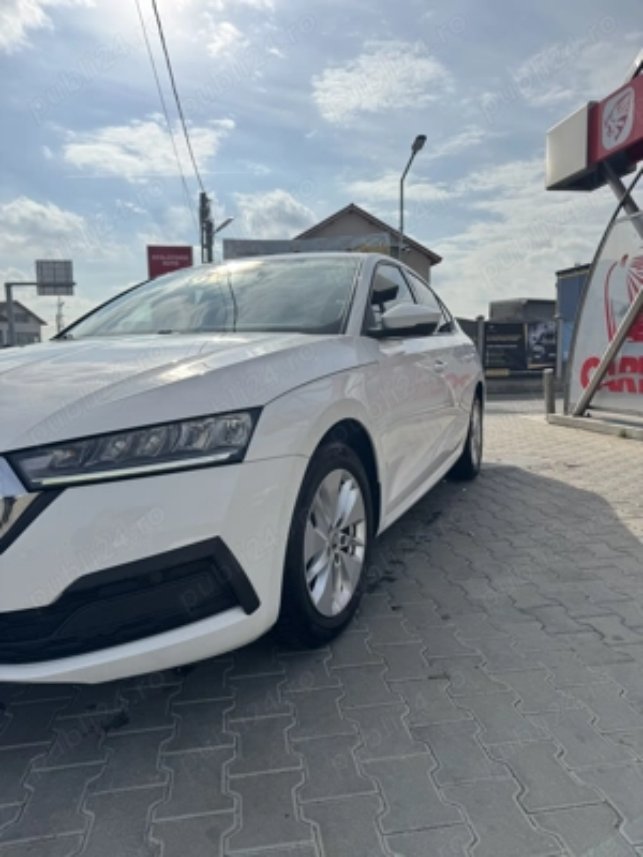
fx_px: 594
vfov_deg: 71.6
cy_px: 428
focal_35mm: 24
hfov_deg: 56.8
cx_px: 322
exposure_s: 1/6410
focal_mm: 6.76
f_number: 1.78
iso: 80
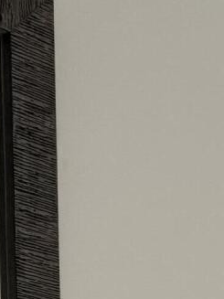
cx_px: 427
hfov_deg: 9.5
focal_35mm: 147
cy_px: 721
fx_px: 1269
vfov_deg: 11.2
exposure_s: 1/60
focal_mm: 6.76
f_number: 1.78
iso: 500
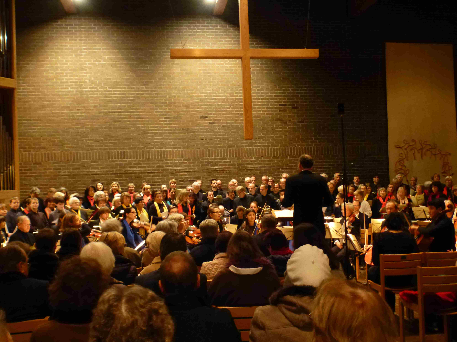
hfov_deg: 49.0
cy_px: 171
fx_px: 502
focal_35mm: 38
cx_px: 228
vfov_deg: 37.7
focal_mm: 6.8
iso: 800
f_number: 3.8
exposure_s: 1/5
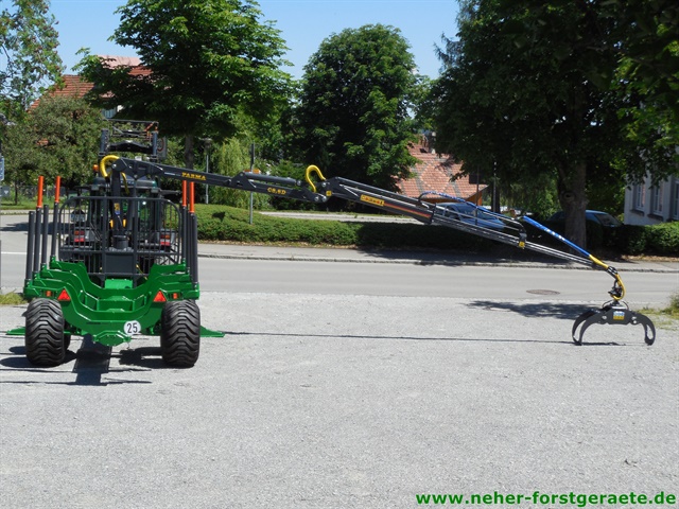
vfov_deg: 22.3
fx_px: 1295
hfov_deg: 29.4
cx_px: 340
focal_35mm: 66
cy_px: 254
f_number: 4.2
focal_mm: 10.9
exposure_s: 1/800
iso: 125
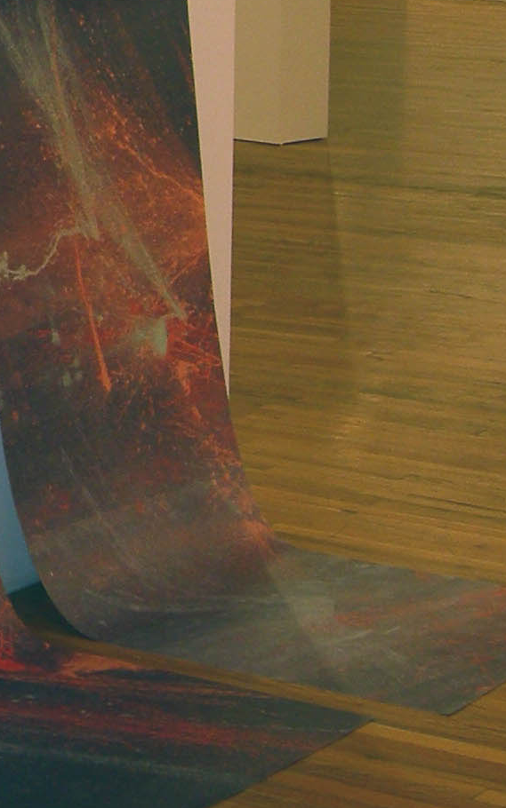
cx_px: -381
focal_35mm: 136
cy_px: 129
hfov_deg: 9.2
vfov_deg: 15.2
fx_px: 3000
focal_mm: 7.8
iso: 50
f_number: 2.8
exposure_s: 1/30
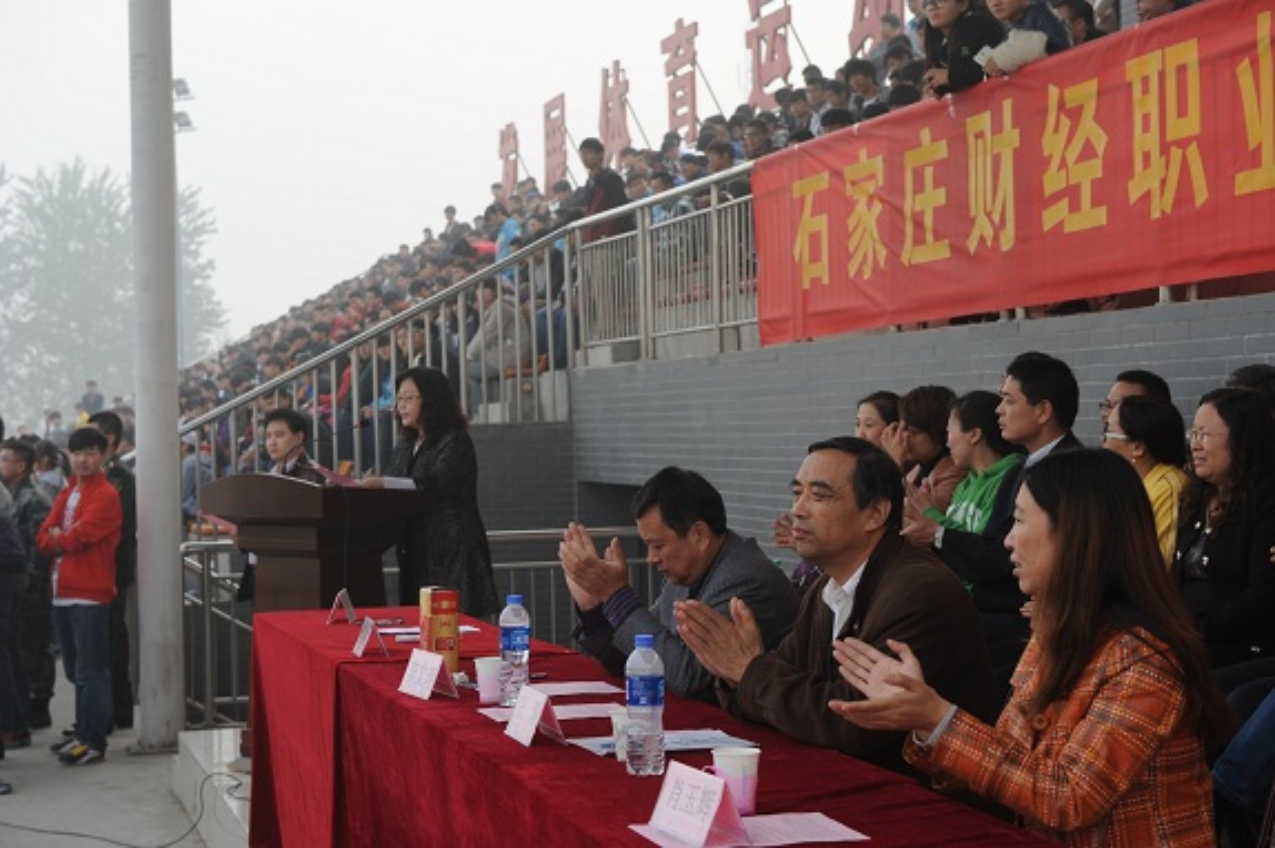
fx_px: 2194
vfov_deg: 21.9
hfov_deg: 32.4
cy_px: 424
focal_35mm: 62
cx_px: 638
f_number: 7.1
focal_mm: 62
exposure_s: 1/160
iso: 280
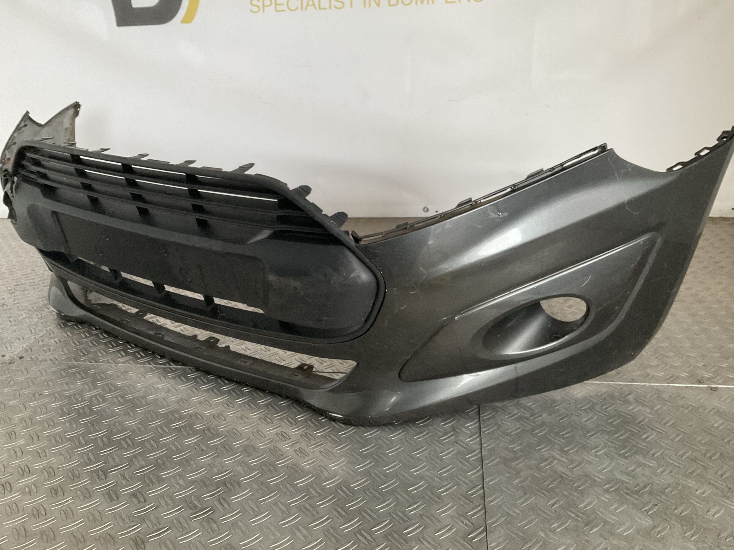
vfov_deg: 46.8
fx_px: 636
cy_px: 283
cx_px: 371
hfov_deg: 60.0
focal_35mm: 30
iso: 200
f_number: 1.8
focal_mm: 3
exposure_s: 1/60
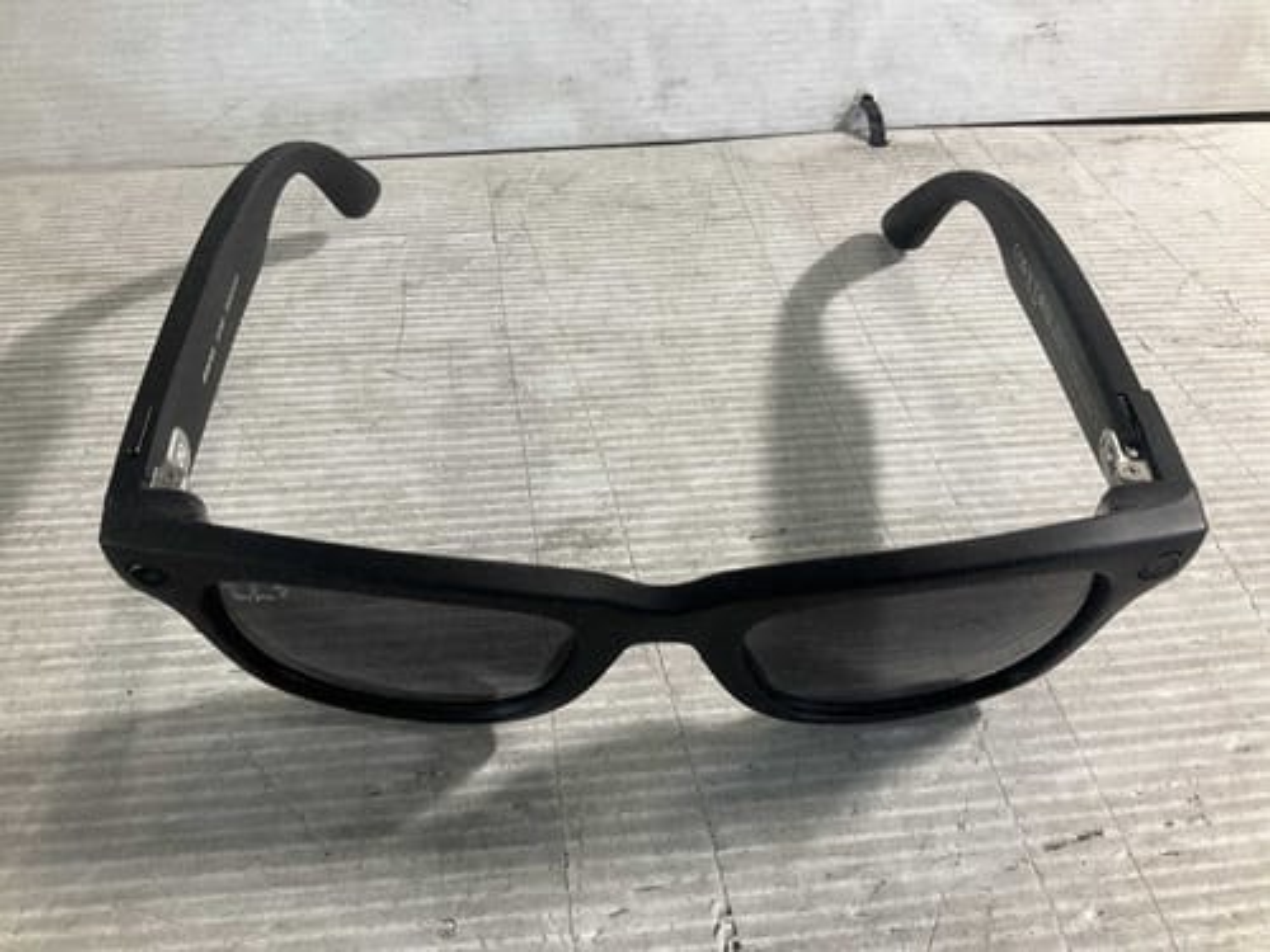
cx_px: 635
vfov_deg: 48.2
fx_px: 1064
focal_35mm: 29
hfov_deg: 61.7
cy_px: 476
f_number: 1.8
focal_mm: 3
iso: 50
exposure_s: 1/50
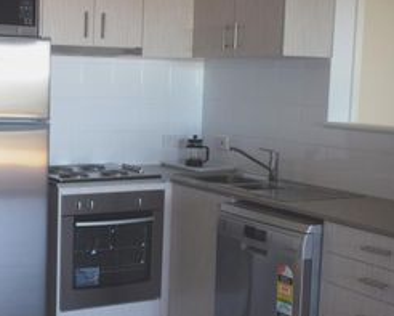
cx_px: 85
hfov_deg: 30.3
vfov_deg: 25.0
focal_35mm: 61
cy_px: 168
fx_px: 712
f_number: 4
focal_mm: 23.13
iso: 800
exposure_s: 1/60
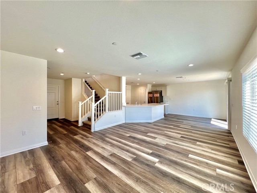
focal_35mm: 13
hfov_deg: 106.2
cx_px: 128
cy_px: 96
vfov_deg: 89.9
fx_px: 97
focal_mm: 1.57
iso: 64
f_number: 1.8
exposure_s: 1/120
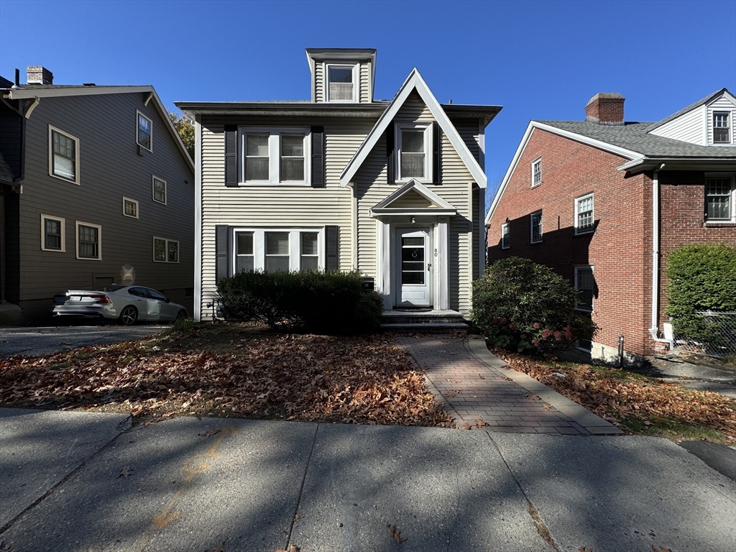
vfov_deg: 85.7
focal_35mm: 14
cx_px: 368
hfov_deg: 102.1
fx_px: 298
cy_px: 276
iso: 50
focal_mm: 2.22
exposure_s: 1/1370
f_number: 2.2
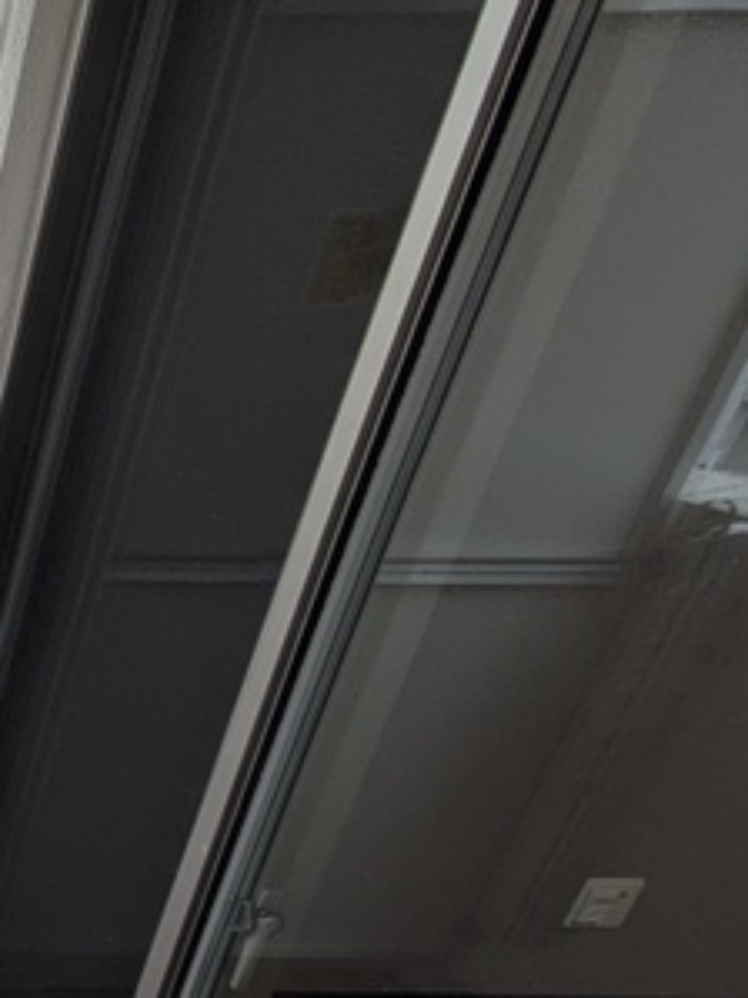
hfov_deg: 21.3
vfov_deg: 38.8
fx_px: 1297
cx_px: -601
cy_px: 918
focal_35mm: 45
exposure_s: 1/442
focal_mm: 1.83
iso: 58
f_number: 2.2
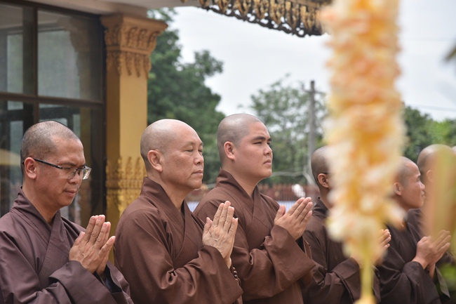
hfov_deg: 17.1
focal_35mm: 120
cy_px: 152
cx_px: 228
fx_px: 1520
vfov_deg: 11.4
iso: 200
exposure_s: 1/400
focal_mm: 120
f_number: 7.1
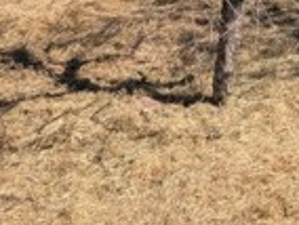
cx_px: 455
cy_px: -173
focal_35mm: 72
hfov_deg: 22.1
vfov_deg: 17.1
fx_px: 623
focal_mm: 2.35
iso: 48
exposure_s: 1/1439
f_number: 2.2
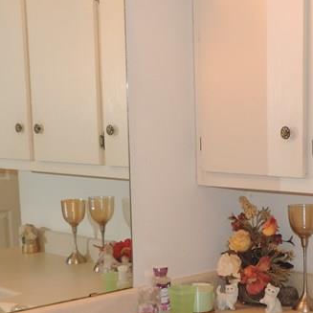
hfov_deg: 20.9
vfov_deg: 20.6
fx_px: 849
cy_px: 257
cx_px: 183
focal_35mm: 83
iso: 200
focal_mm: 5.3
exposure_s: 1/30
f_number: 3.1
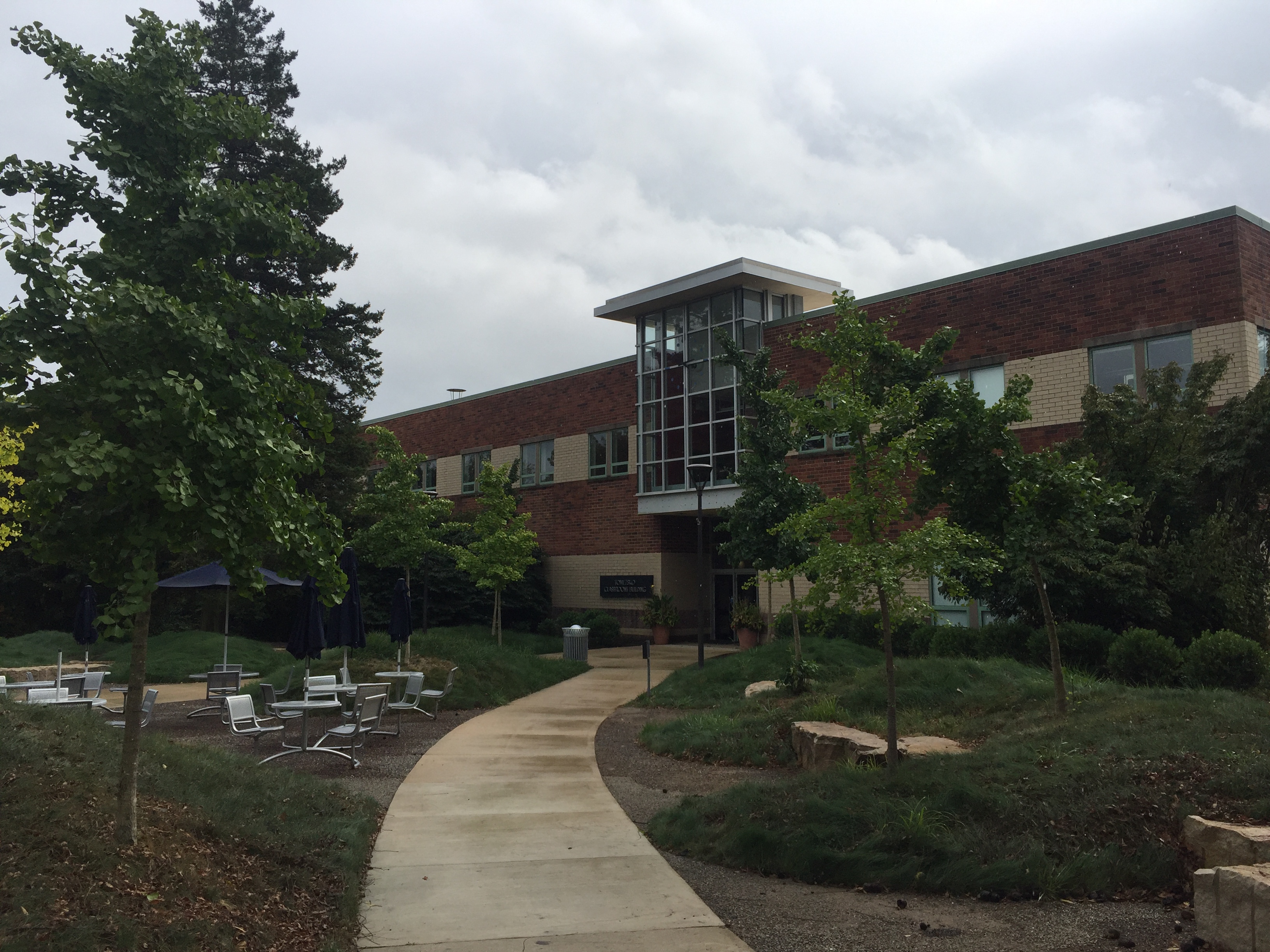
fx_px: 1064
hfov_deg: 61.7
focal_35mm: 29
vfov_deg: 48.2
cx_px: 635
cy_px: 476
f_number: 2.2
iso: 32
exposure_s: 1/2198
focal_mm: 4.15
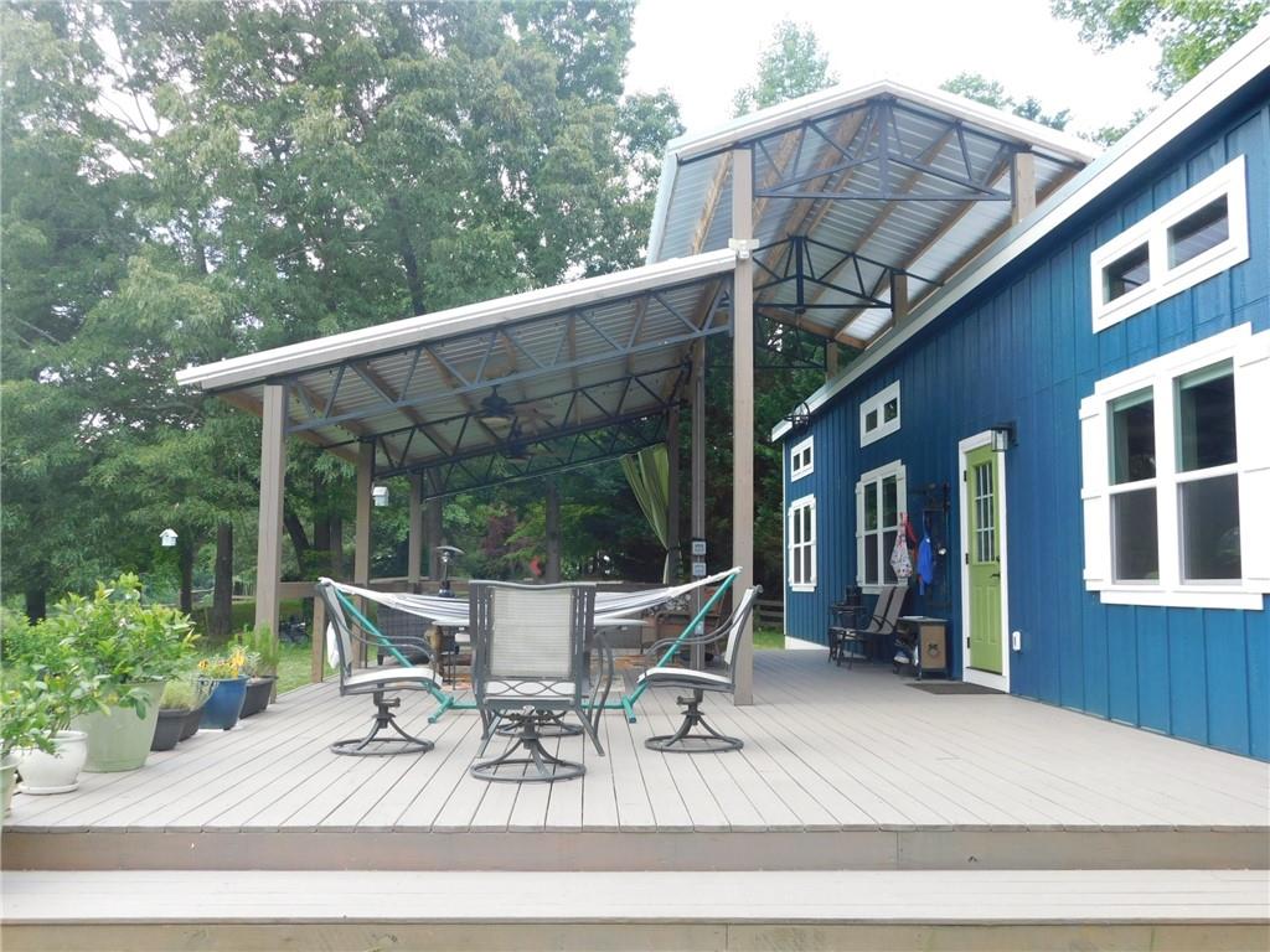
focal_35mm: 30
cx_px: 635
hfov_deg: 60.0
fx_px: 1101
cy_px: 476
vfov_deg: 46.8
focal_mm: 5.3
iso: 125
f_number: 3.2
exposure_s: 1/200
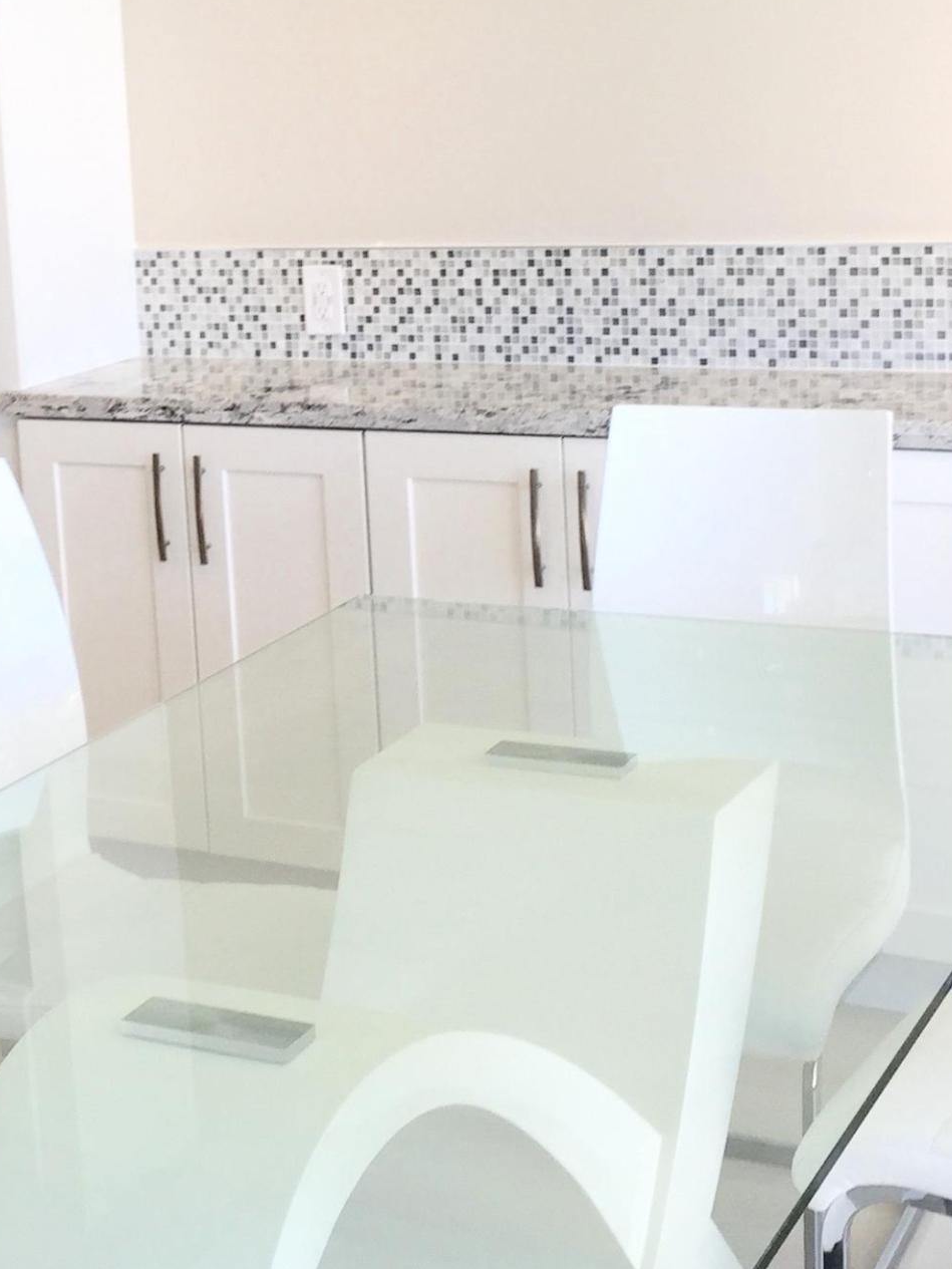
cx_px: 179
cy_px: 412
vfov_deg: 29.2
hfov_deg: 21.9
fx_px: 2420
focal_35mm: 66
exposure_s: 1/120
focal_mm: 4.15
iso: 32
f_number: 2.2
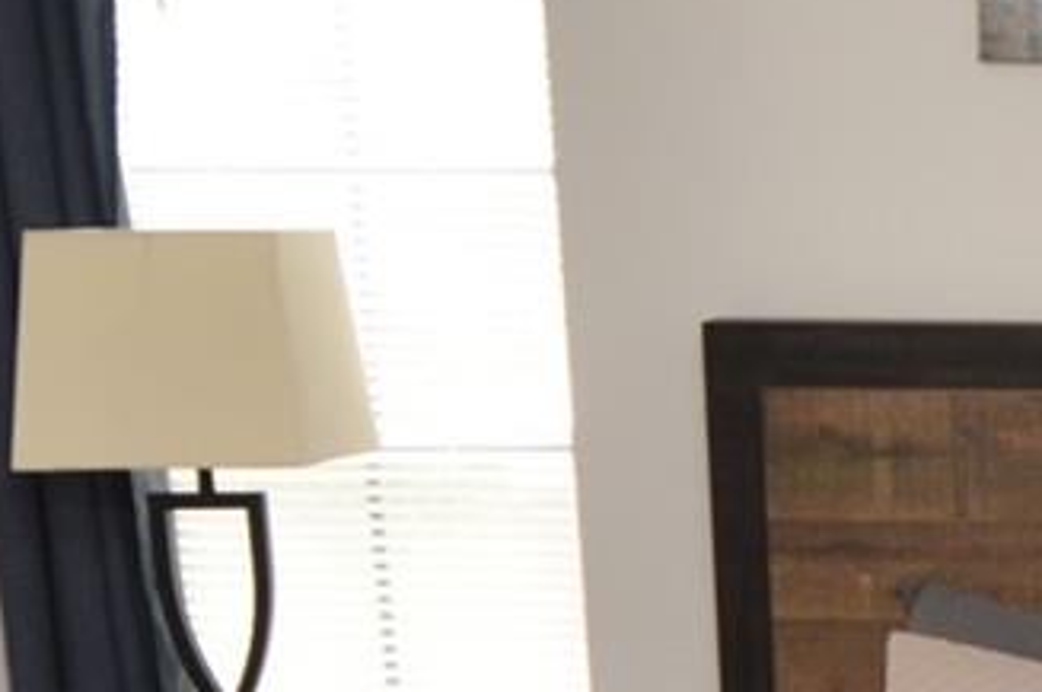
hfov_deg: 20.5
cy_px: 703
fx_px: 2543
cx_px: 1456
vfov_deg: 15.2
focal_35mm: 88
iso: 400
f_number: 4.5
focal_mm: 12
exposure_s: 1/80
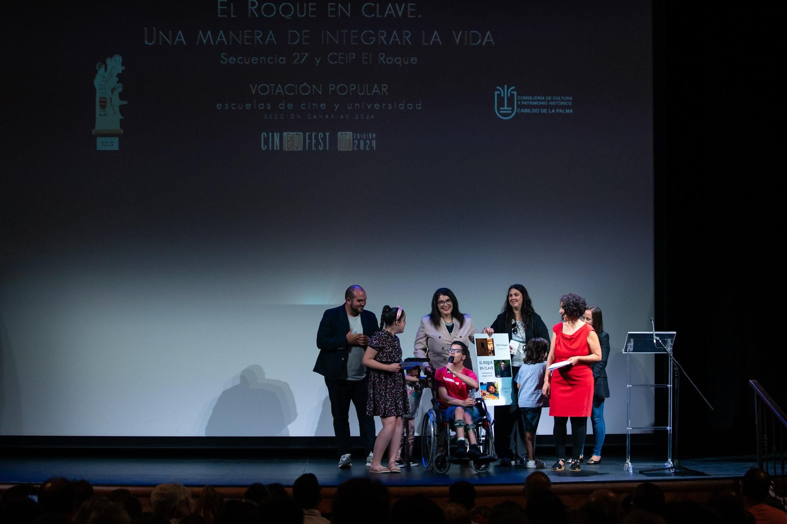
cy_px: 262
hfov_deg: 28.8
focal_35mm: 70
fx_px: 1530
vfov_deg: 19.5
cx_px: 394
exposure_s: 1/500
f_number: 2.8
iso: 2000
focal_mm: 70
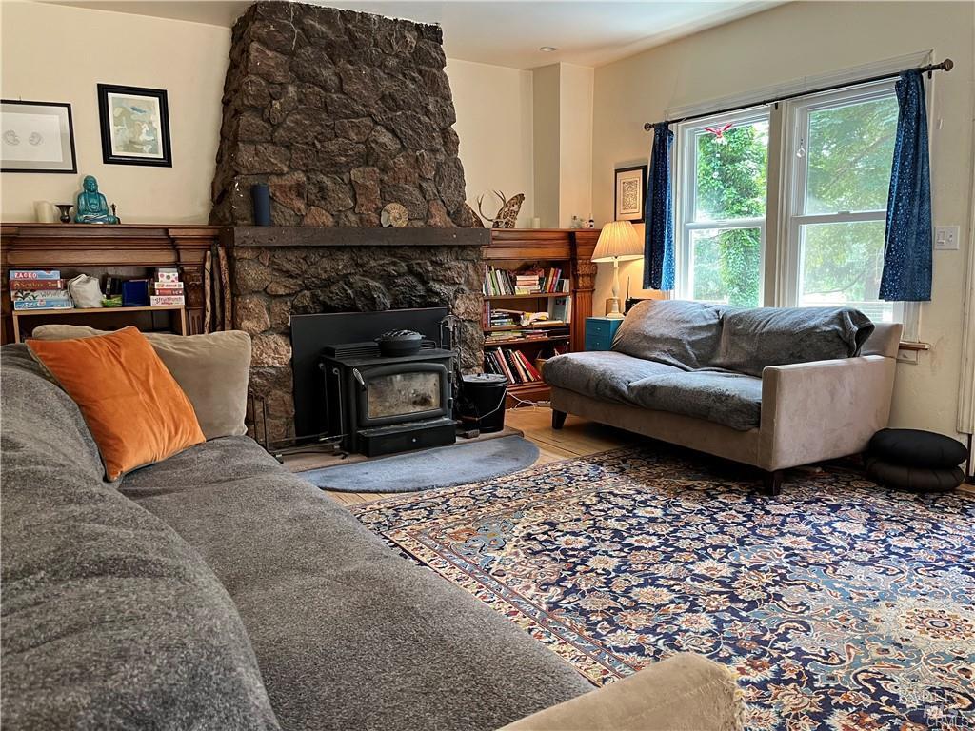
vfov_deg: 53.1
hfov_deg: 67.3
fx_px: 732
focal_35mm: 26
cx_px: 488
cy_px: 366
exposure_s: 1/60
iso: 200
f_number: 1.6
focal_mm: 5.1
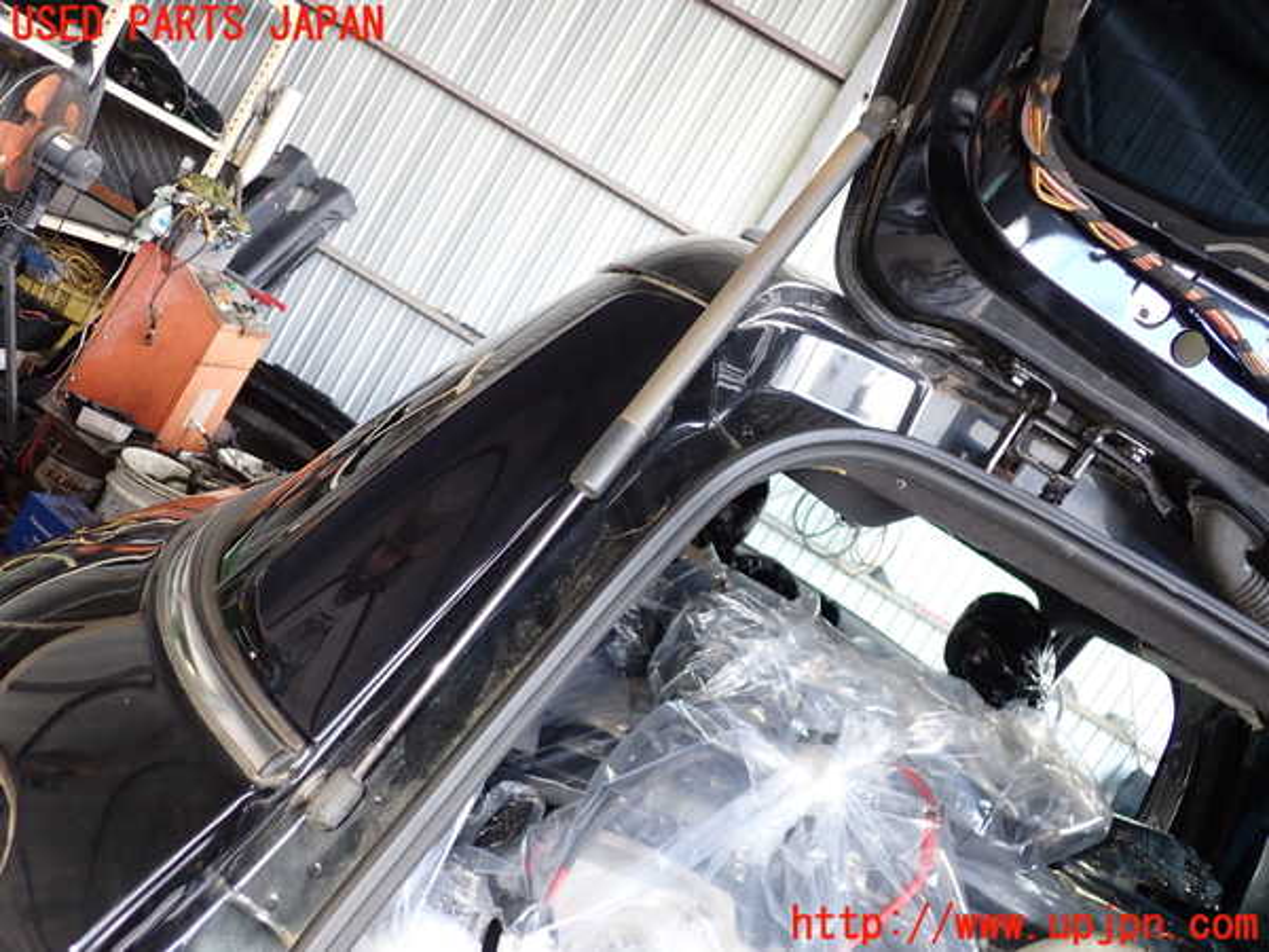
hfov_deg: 60.0
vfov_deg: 46.8
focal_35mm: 30
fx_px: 1100
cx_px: 634
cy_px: 476
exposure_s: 1/50
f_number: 2.3
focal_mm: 5.4
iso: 200
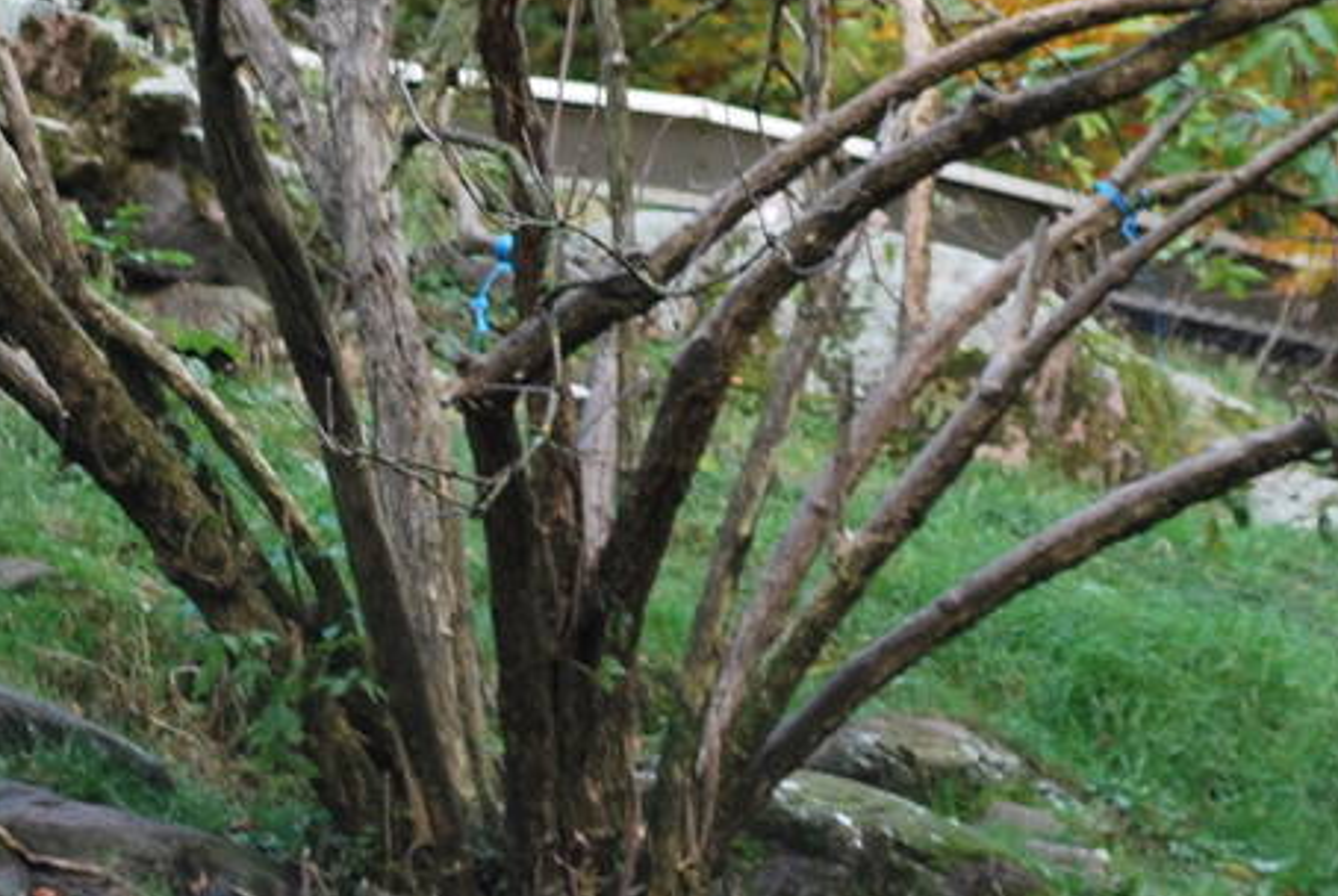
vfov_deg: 4.7
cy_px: -214
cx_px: 931
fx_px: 10820
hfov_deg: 7.1
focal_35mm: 291
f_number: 5.6
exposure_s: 1/80
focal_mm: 55
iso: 200
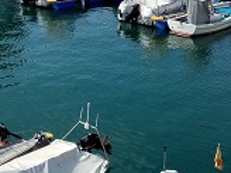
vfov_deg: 17.7
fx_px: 507
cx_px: 37
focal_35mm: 76
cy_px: -73
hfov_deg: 25.1
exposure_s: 1/1422
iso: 103
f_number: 1.8
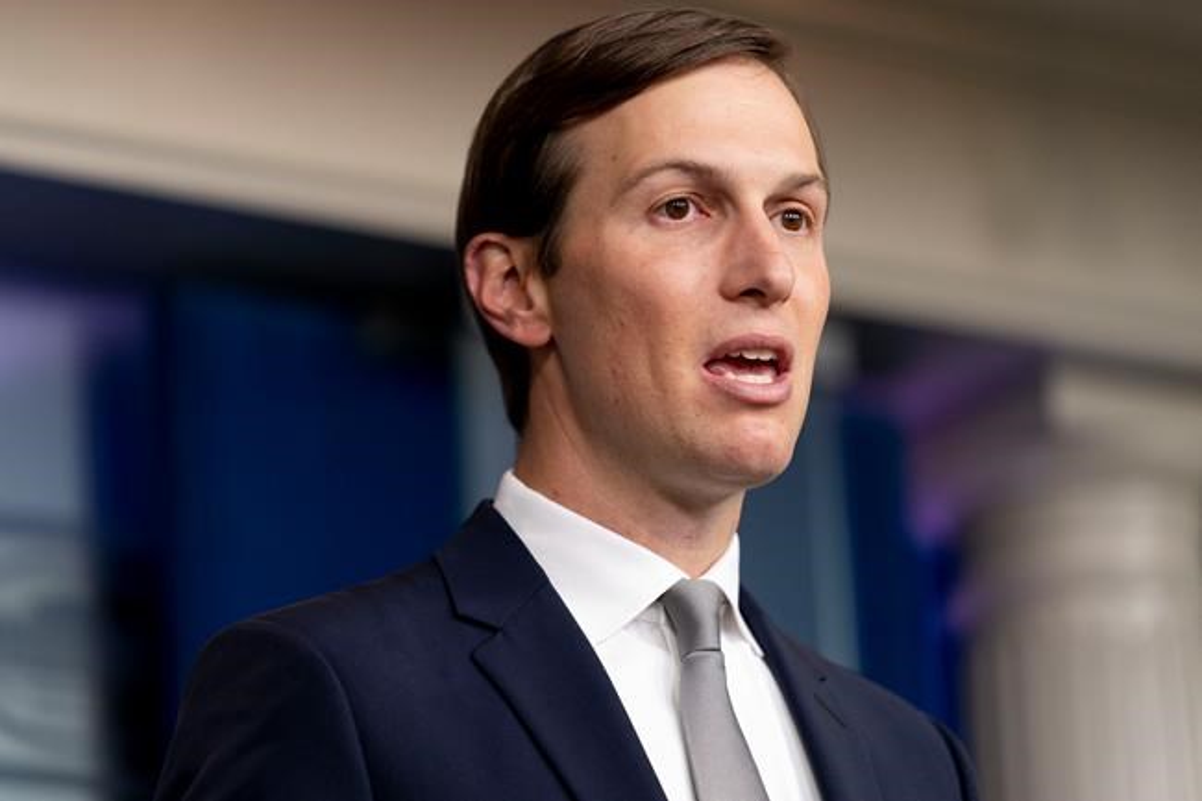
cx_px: 601
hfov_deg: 10.3
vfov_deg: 6.9
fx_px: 6676
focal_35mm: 200
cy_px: 400
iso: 2000
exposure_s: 1/640
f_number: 2.8
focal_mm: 200
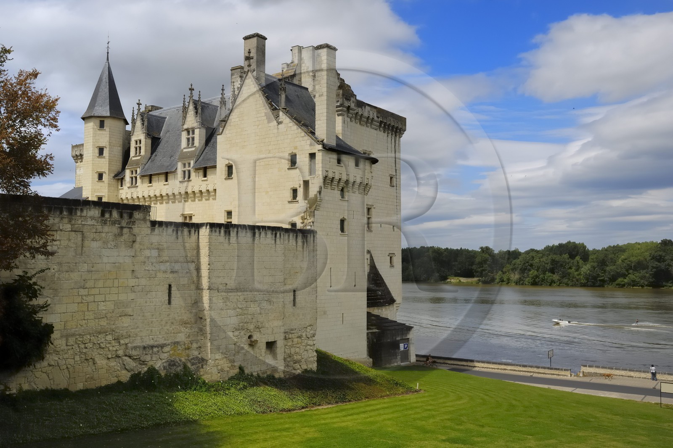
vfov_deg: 43.6
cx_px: 336
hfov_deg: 61.9
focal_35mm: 30
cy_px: 224
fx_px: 561
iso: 100
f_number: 11
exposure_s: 1/125
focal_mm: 20
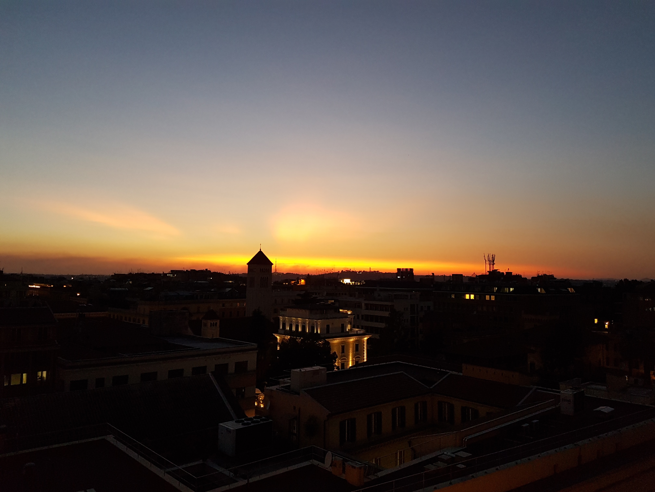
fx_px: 492
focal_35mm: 26
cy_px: 246
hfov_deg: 67.3
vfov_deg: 53.1
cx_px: 328
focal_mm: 4.2
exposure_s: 1/25
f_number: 1.7
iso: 160
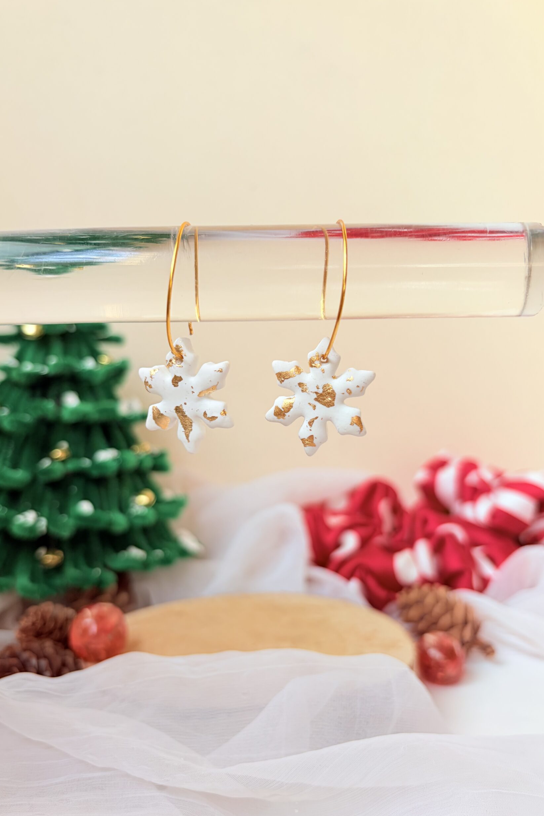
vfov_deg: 65.5
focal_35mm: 28
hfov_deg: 46.4
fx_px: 635
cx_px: 249
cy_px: 395
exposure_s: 1/122
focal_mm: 5.96
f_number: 1.6
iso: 40
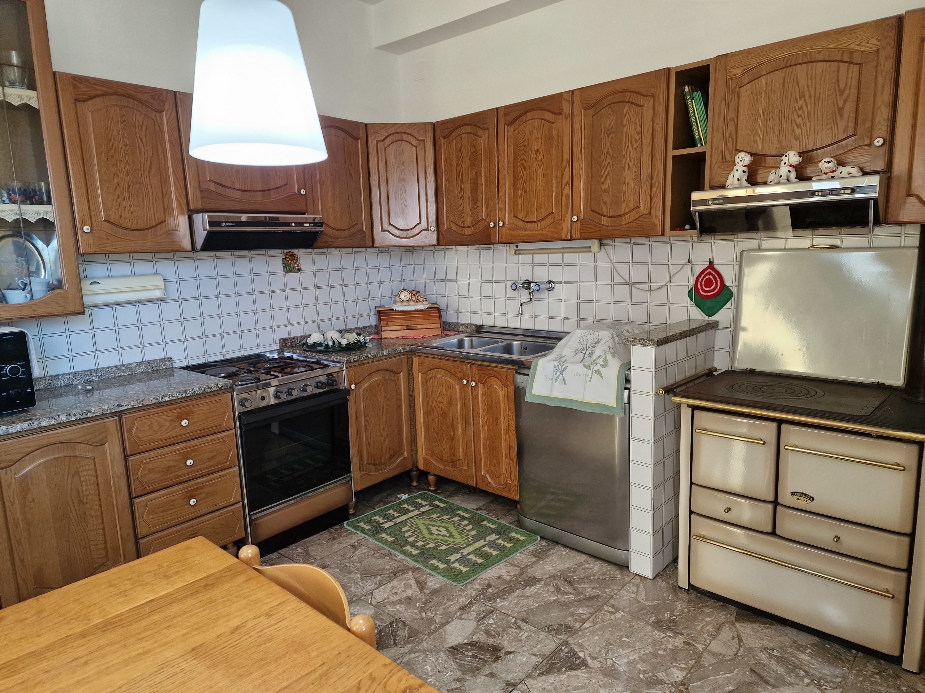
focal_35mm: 23
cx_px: 462
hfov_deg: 73.9
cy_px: 346
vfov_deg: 58.9
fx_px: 615
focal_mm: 6.4
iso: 200
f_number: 1.8
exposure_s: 1/120
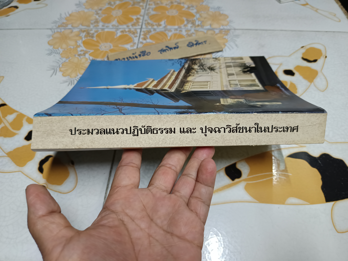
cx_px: 174
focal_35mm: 24
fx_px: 241
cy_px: 130
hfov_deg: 71.6
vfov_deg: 56.8
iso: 1097
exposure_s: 1/33.3
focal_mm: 5.31
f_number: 1.7
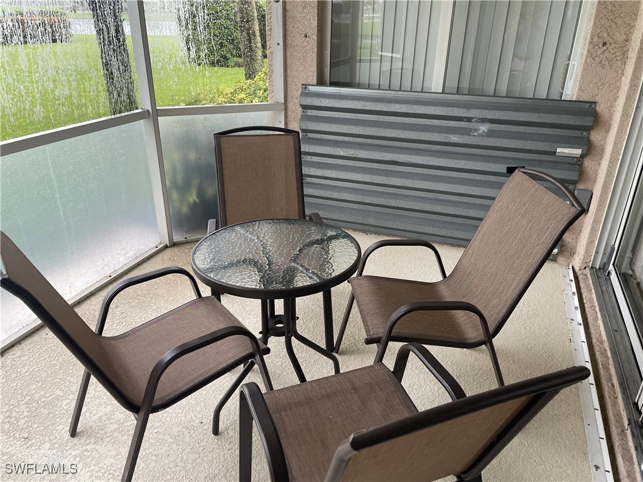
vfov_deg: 53.1
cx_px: 322
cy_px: 241
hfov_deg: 67.3
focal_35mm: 26
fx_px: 483
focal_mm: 4.2
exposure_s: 1/109
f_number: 1.6
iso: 125
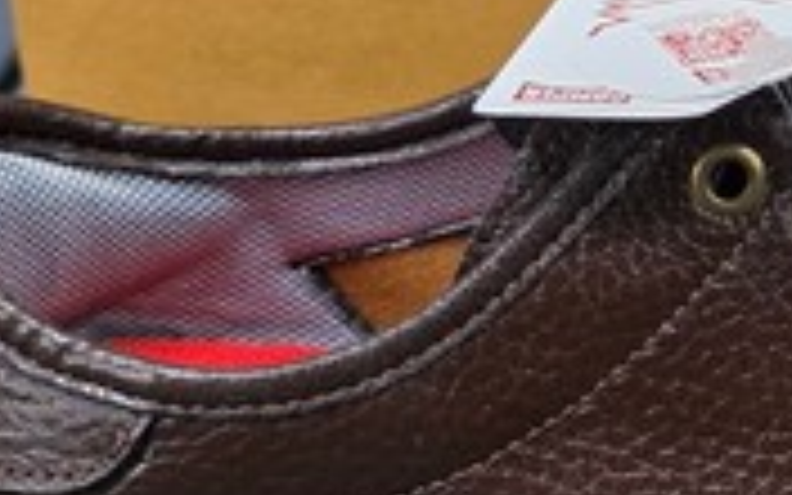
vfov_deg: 11.4
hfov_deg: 17.5
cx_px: 1048
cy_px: -184
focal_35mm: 111
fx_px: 2396
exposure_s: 1/100
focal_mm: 6.3
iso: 250
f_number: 1.7
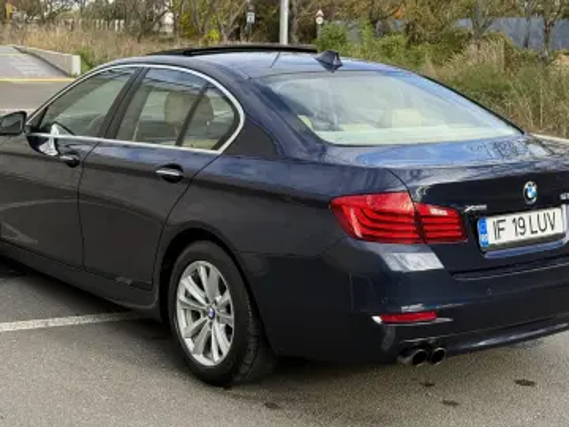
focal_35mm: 48
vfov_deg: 30.3
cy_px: 214
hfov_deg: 39.7
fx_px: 789
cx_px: 284
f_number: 1.78
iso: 100
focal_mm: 6.76
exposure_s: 1/1070
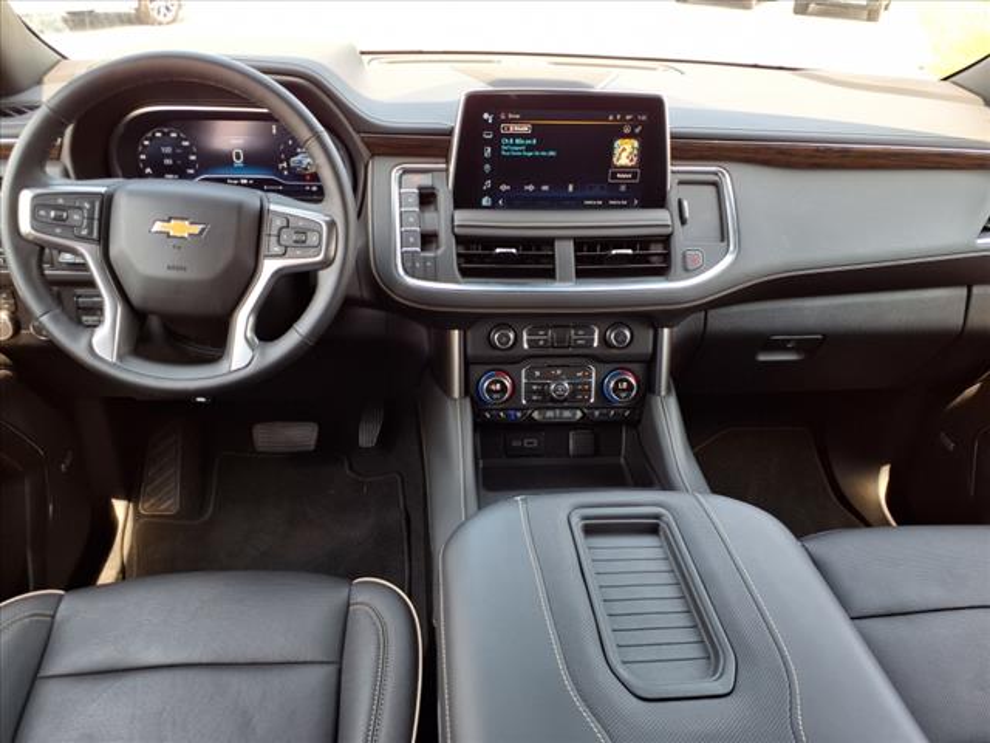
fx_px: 772
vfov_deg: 51.4
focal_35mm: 27
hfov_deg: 65.3
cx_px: 495
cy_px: 372
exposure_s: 1/120
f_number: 1.9
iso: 40
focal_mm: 3.58
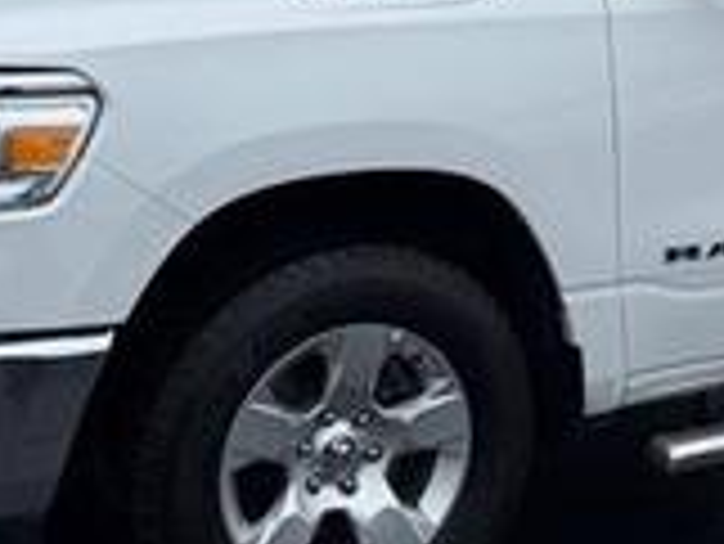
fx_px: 1570
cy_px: 67
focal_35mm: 75
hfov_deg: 25.4
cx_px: 616
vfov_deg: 19.4
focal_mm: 6.76
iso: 80
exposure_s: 1/2611
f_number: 1.78
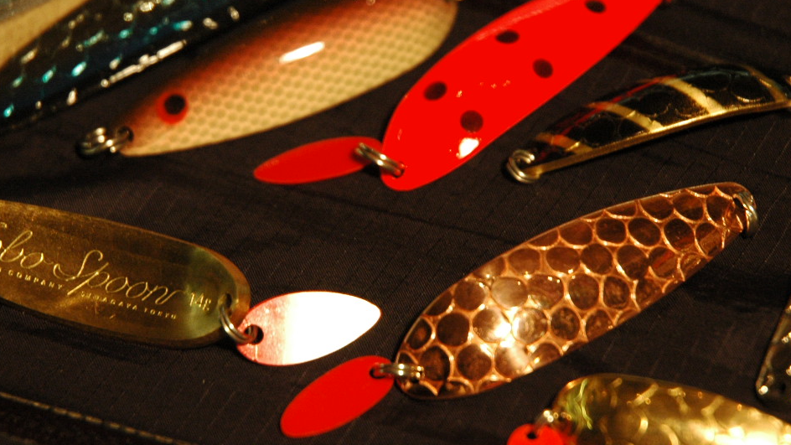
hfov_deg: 12.3
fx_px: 3670
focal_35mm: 175
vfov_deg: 6.9
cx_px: 380
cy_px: 147
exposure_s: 1/60
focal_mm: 70
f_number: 4.5
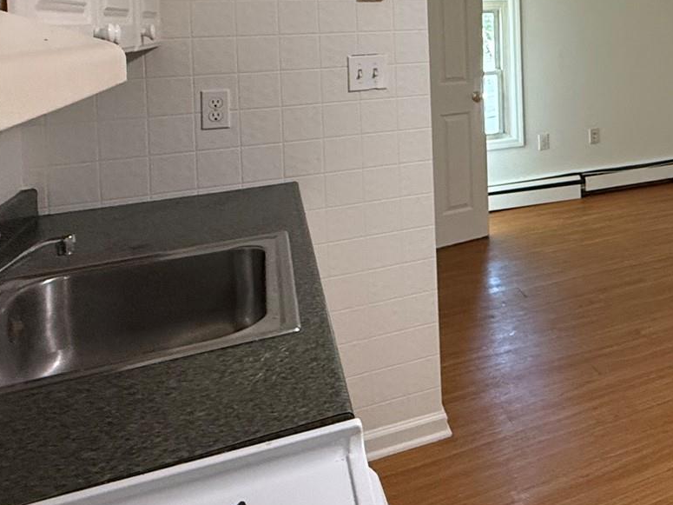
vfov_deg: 35.8
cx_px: 682
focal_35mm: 37
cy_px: 30
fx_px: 719
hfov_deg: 42.8
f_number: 2.2
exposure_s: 1/60
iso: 320
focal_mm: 2.22
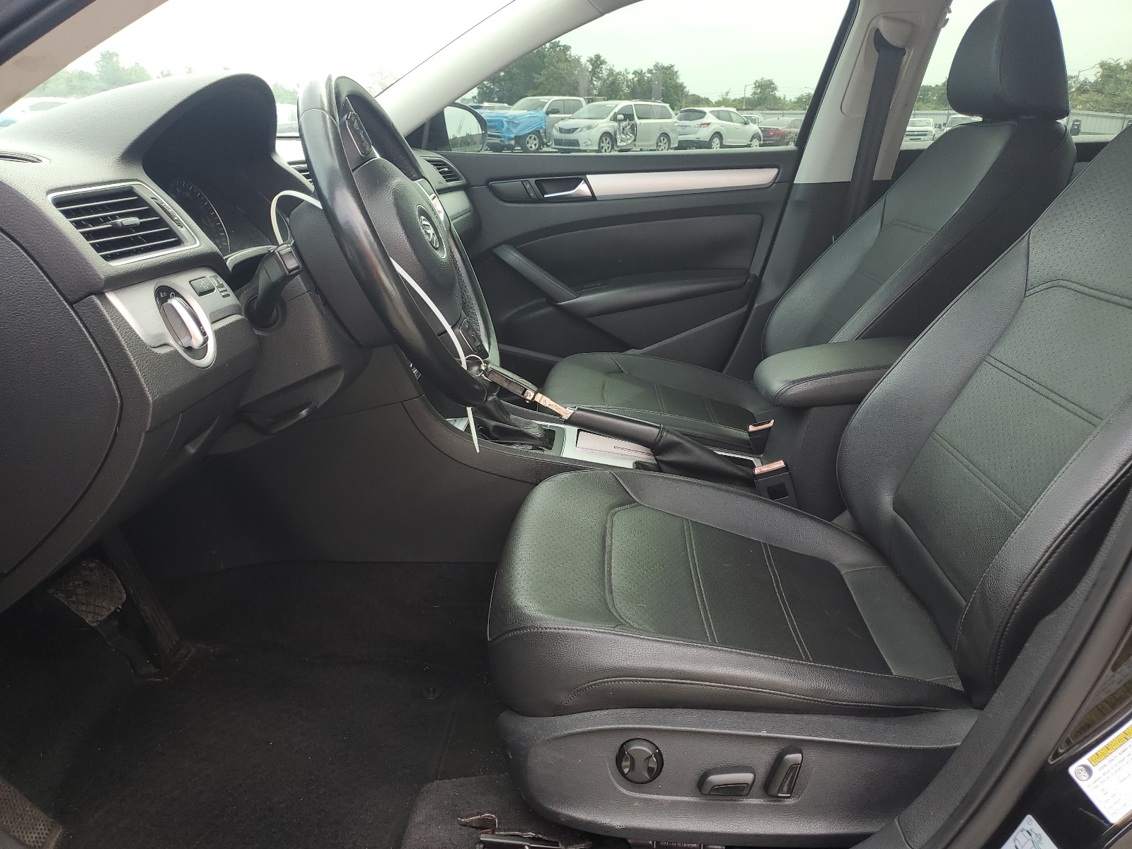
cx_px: 566
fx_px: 850
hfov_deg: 67.3
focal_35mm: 26
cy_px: 424
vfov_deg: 53.1
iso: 50
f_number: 1.5
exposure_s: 1/238
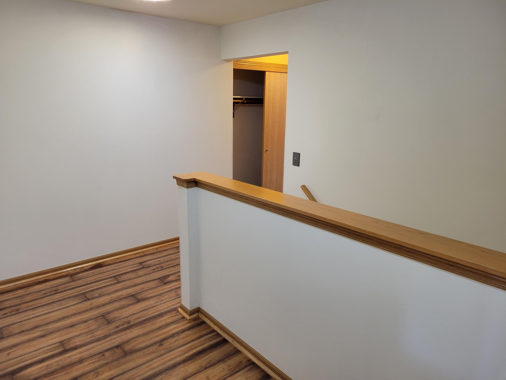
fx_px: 380
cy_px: 190
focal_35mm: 26
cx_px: 253
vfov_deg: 53.1
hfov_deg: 67.3
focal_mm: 5.4
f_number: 1.8
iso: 200
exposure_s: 1/40
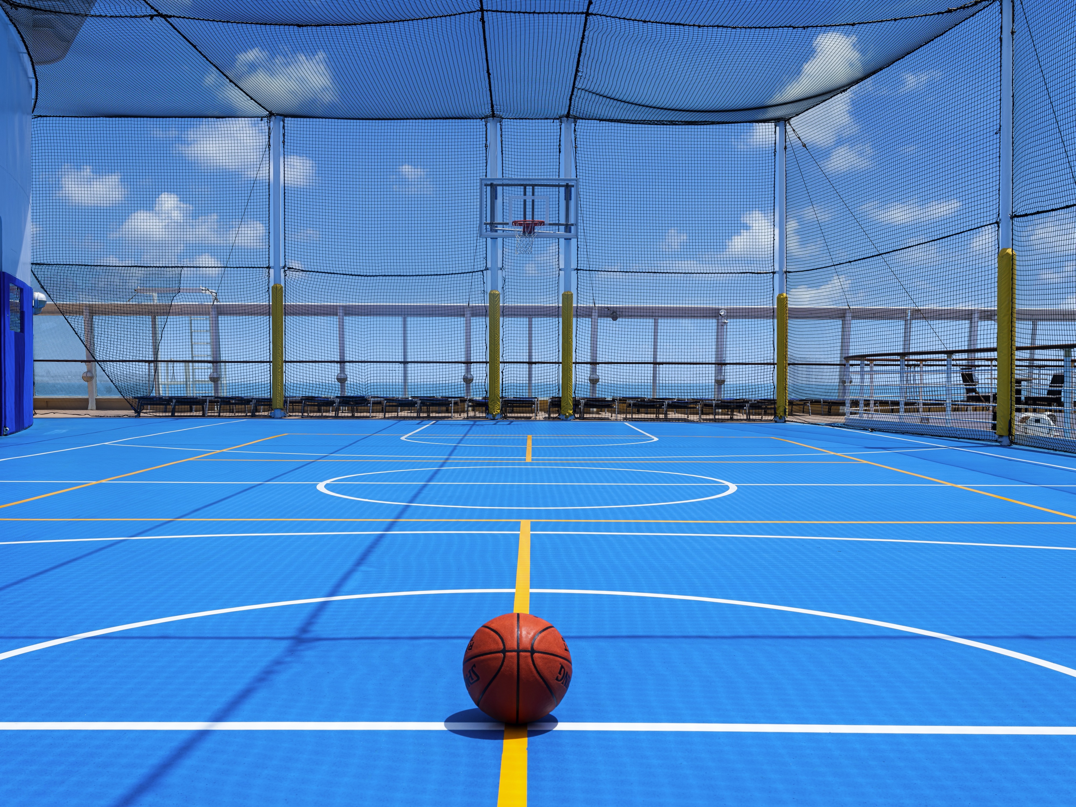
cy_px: 404
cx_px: 538
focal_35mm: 36
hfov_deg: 51.4
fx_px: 1119
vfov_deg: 39.7
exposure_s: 1/50
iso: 100
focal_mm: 45
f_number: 16
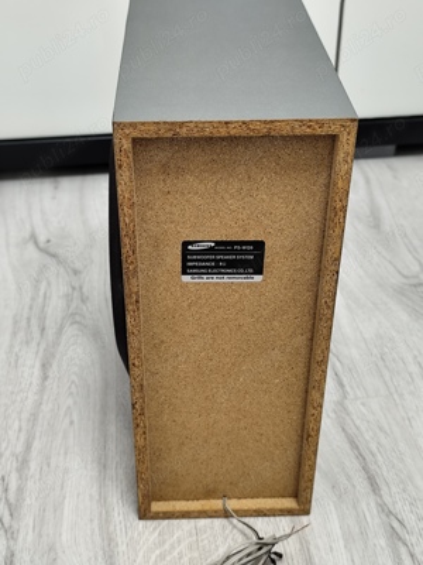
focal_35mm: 46
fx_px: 749
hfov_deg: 31.5
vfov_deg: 41.2
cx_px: 212
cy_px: 282
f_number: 1.65
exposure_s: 1/33.3
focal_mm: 6.14
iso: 320
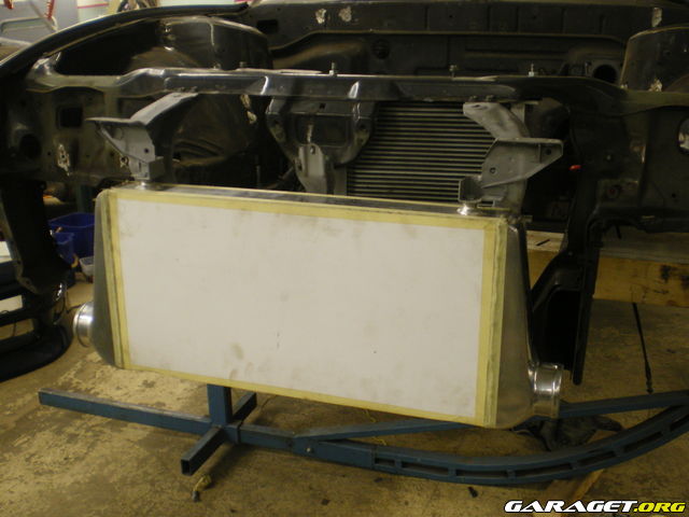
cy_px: 258
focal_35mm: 38
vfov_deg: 37.7
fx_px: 756
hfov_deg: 49.0
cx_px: 344
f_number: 3.1
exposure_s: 1/30
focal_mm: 6.3
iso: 200
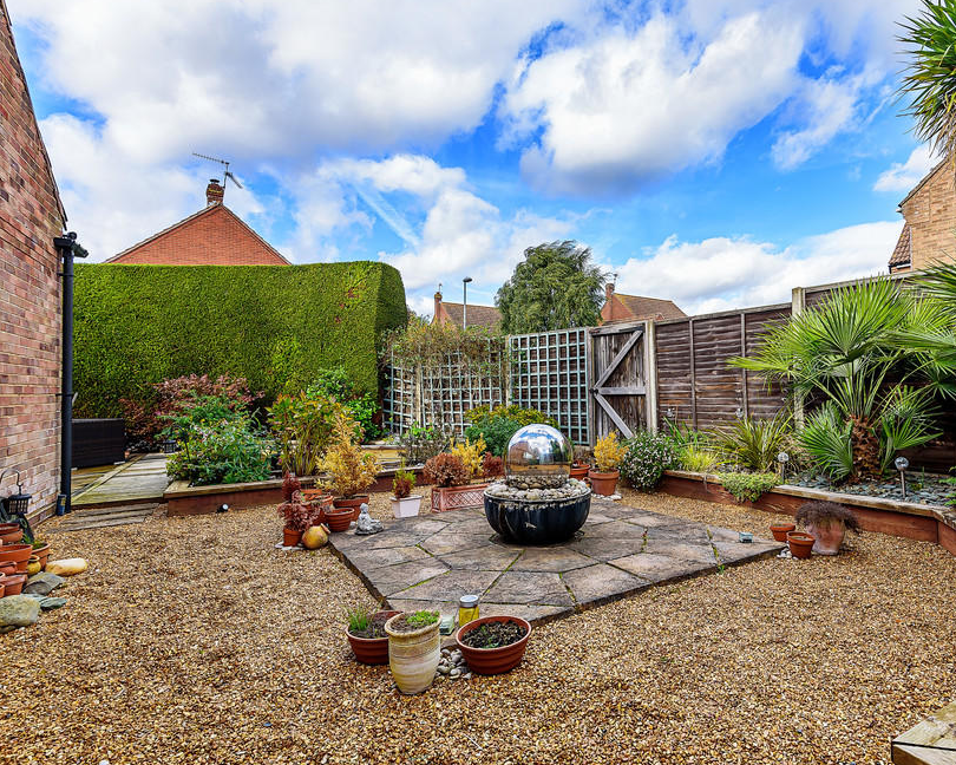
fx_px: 538
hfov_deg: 82.3
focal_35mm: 19
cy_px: 378
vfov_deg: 70.8
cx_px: 575
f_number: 8
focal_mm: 16
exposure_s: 1/200
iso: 200
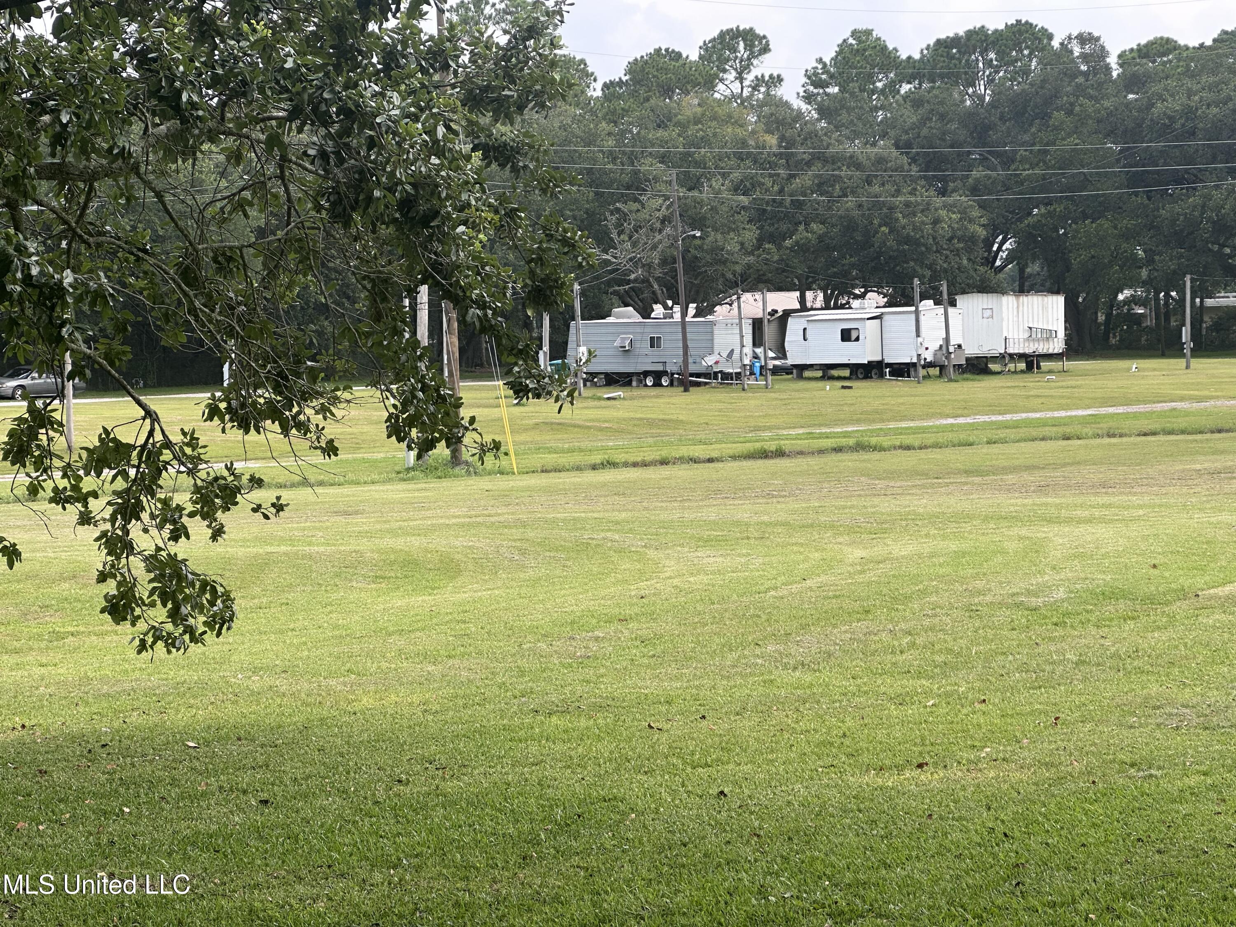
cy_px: 464
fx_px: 2749
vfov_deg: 19.1
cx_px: 618
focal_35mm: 77
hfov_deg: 25.3
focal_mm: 9
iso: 32
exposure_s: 1/99
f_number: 2.8
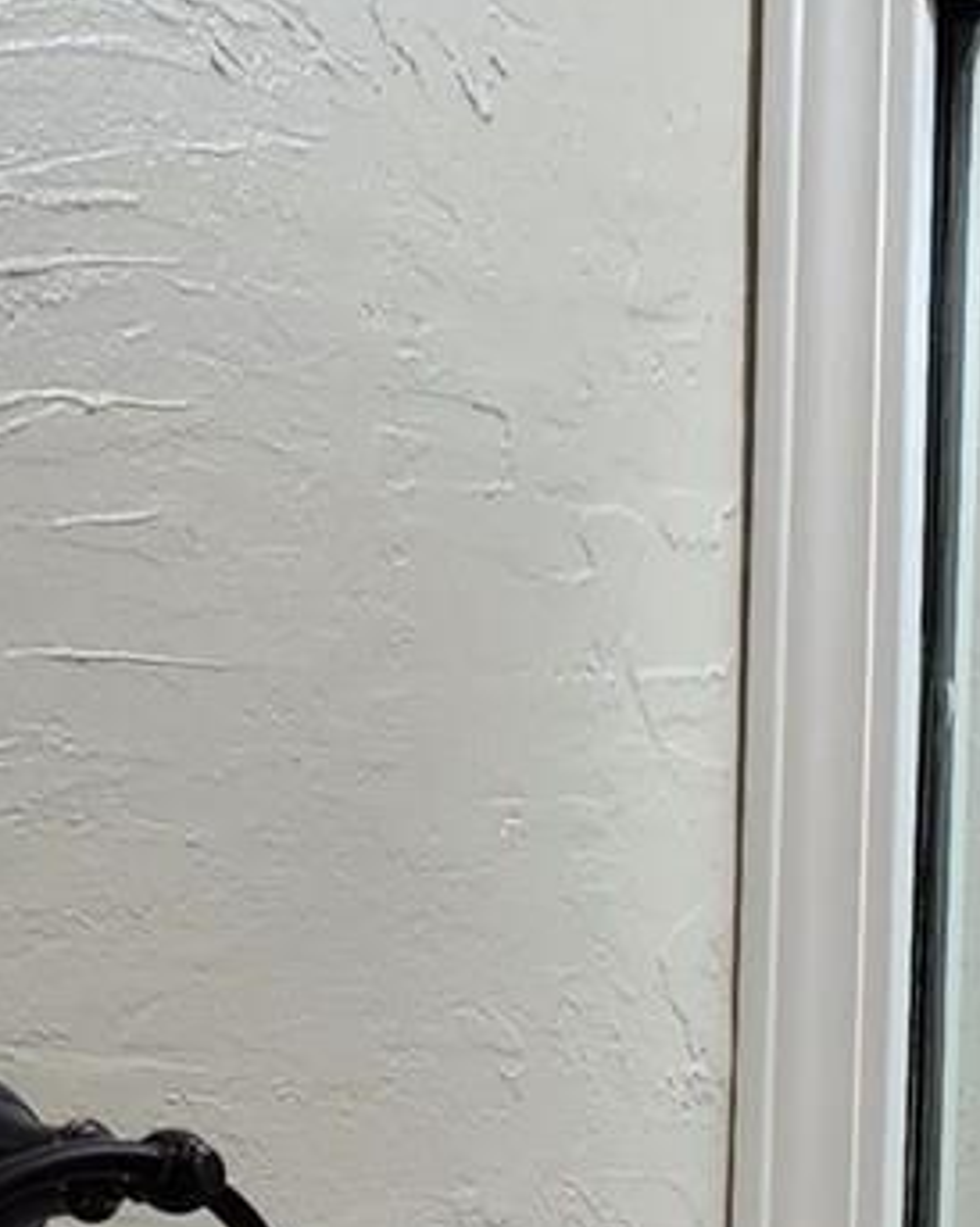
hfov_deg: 9.7
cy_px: 2422
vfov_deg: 11.5
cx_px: 1817
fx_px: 5479
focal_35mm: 151
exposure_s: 1/120
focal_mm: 5.4
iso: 50
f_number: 1.8
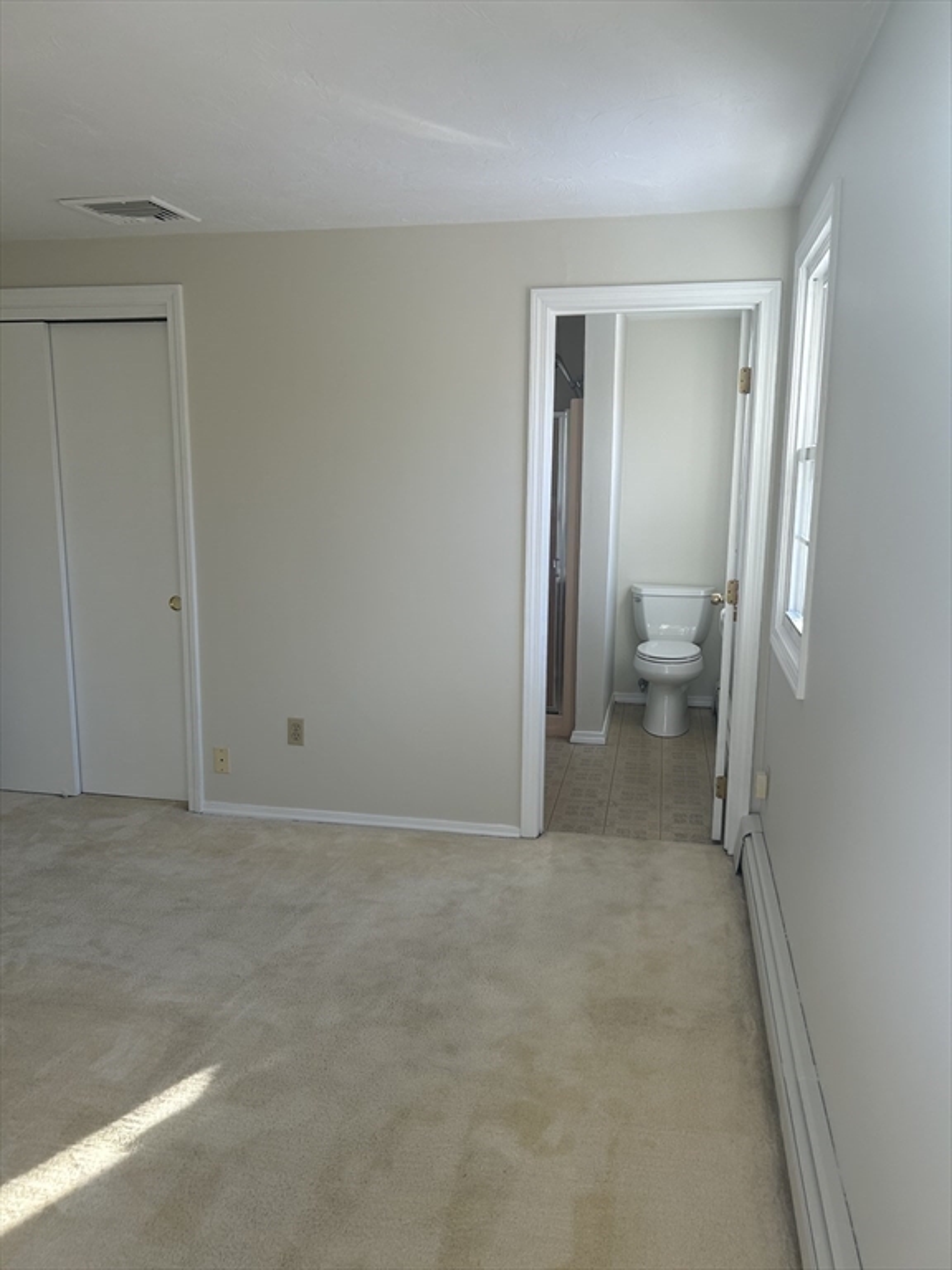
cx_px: 476
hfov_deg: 53.1
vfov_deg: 67.3
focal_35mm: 26
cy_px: 635
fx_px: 953
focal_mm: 5.7
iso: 40
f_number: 1.5
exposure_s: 1/120
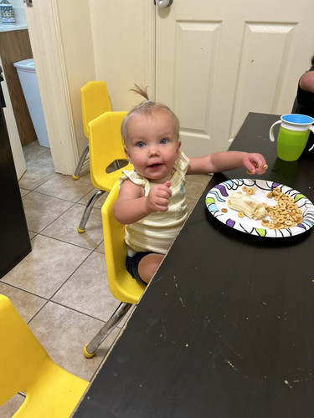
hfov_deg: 53.1
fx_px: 314
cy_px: 209
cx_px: 157
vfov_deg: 67.3
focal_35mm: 26
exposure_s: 1/60
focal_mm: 5.7
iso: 125
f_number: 1.5
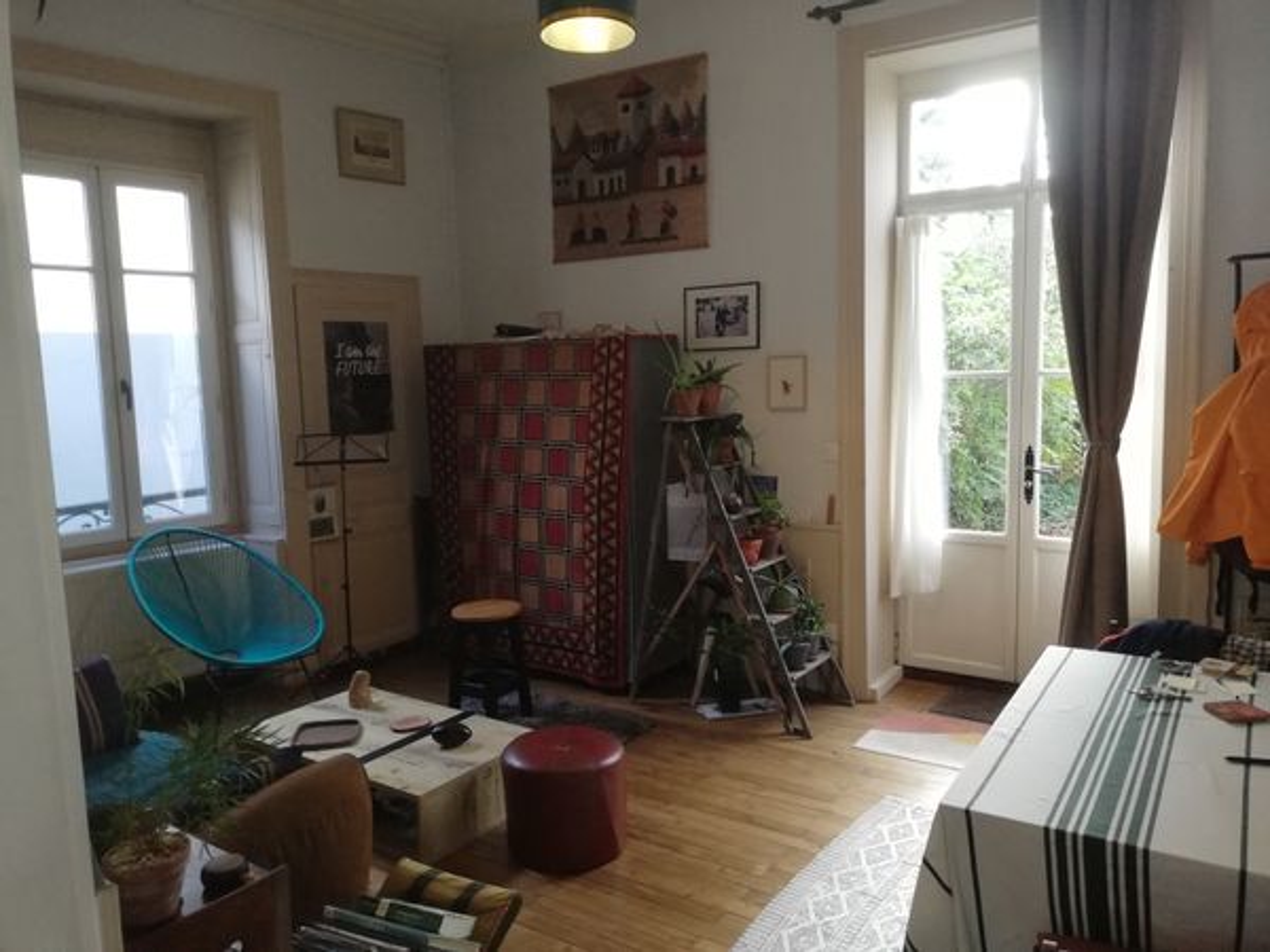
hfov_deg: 67.3
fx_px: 954
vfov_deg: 53.1
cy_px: 476
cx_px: 635
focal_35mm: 26
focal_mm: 3.81
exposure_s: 1/33.3
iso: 320
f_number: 2.2
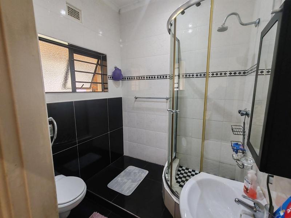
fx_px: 135
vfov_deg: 78.1
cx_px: 146
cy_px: 109
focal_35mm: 16
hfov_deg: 94.5
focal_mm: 1.96
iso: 125
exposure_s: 1/33
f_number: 2.2
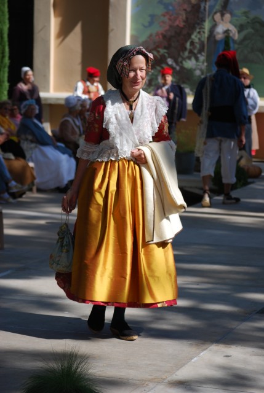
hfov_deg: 11.2
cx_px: 132
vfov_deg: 16.6
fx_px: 1348
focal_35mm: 123
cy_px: 196
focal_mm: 82
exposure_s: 1/500
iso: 100
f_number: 5.6
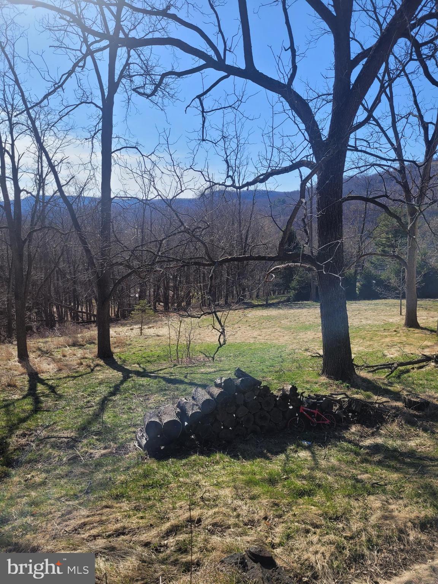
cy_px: 292
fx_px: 439
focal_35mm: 26
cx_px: 219
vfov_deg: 67.3
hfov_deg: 53.1
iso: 40
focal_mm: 5.4
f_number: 1.8
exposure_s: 1/2643
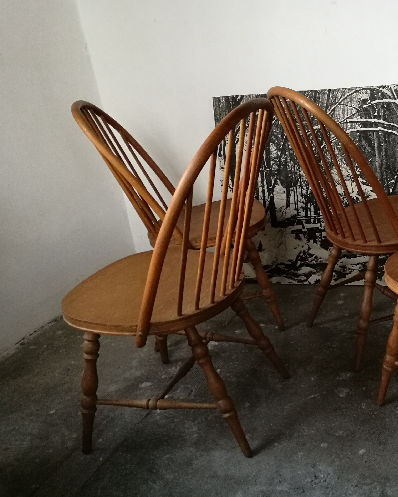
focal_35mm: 36
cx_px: 334
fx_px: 530
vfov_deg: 50.3
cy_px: 244
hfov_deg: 39.1
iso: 320
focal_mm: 4.5
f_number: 2.2
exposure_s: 1/30
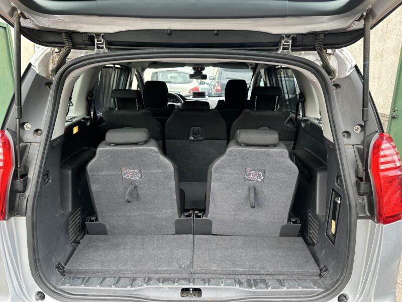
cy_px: 151
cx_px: 201
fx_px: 279
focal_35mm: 24
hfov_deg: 71.6
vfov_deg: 56.8
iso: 125
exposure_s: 1/138
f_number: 1.78
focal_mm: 6.86
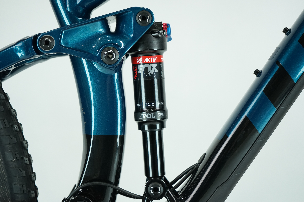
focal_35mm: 70
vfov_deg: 19.5
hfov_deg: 28.8
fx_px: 591
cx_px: 152
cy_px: 101
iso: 1600
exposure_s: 1/200
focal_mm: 70
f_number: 5.6
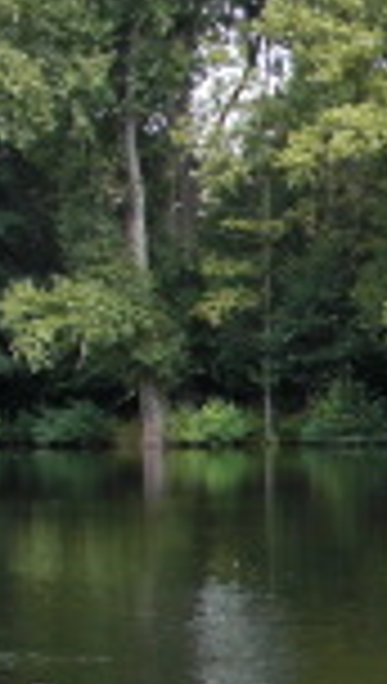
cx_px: 1022
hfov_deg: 6.9
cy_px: 572
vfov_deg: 12.9
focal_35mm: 165
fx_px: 2997
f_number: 2.8
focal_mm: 6.3
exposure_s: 1/200
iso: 50
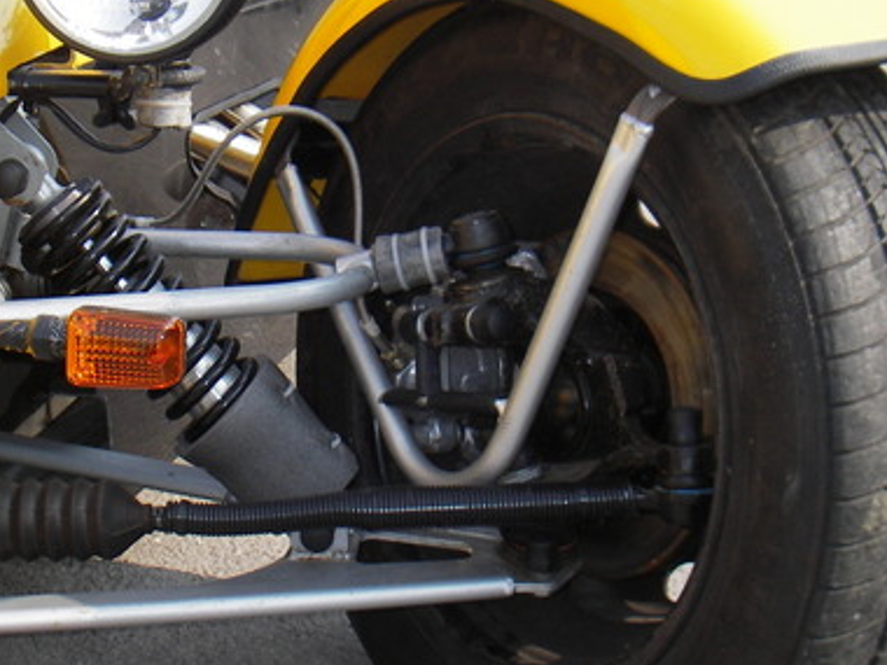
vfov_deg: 22.9
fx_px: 1640
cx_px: 329
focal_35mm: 64
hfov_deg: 30.1
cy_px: 338
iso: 50
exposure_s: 1/250
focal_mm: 6.3
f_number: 3.3
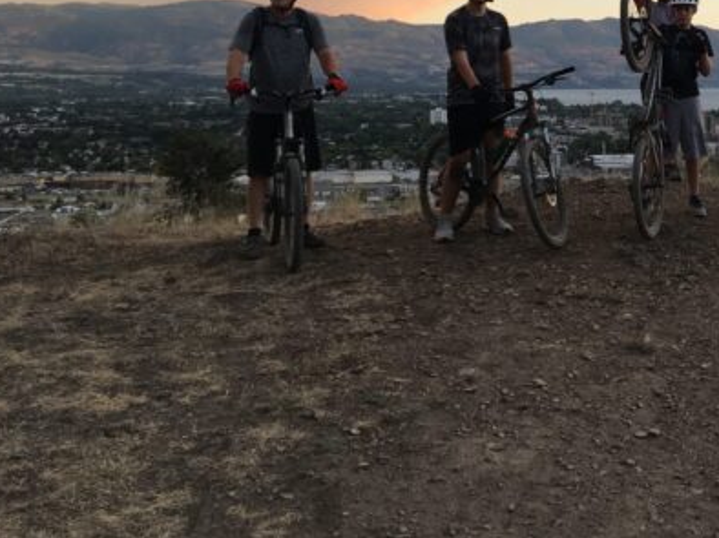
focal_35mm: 56
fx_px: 1162
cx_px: 672
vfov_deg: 25.3
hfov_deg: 32.4
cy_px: 55
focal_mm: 4.15
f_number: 2.2
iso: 25
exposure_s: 1/120
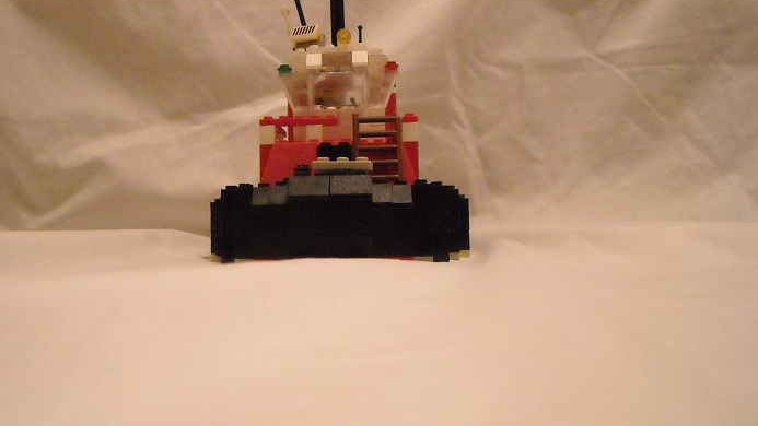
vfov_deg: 27.1
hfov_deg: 46.3
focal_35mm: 44
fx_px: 884
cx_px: 332
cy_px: 180
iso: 800
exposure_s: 1/26
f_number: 2.8
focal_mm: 5.7
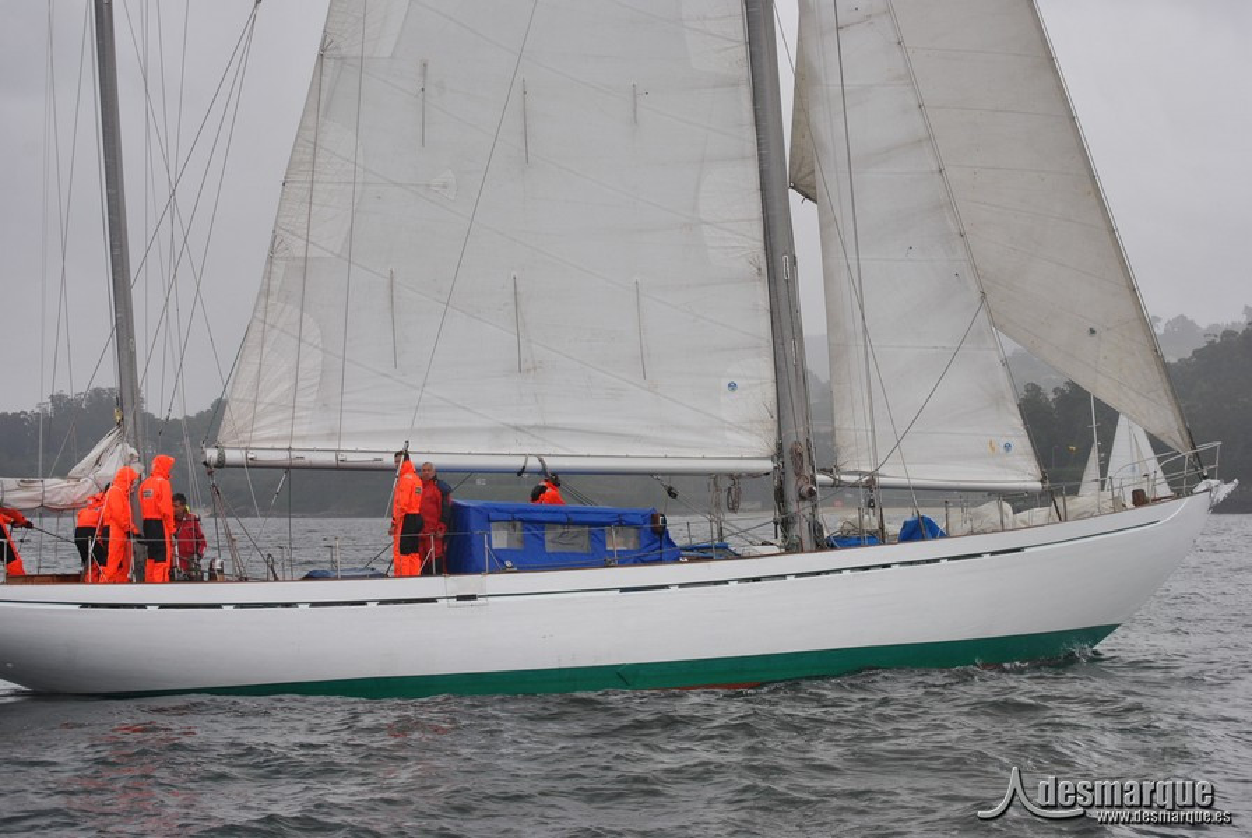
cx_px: 626
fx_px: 2873
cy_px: 419
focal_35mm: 82
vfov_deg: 16.6
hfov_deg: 24.6
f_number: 7.1
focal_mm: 55
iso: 100
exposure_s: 1/200
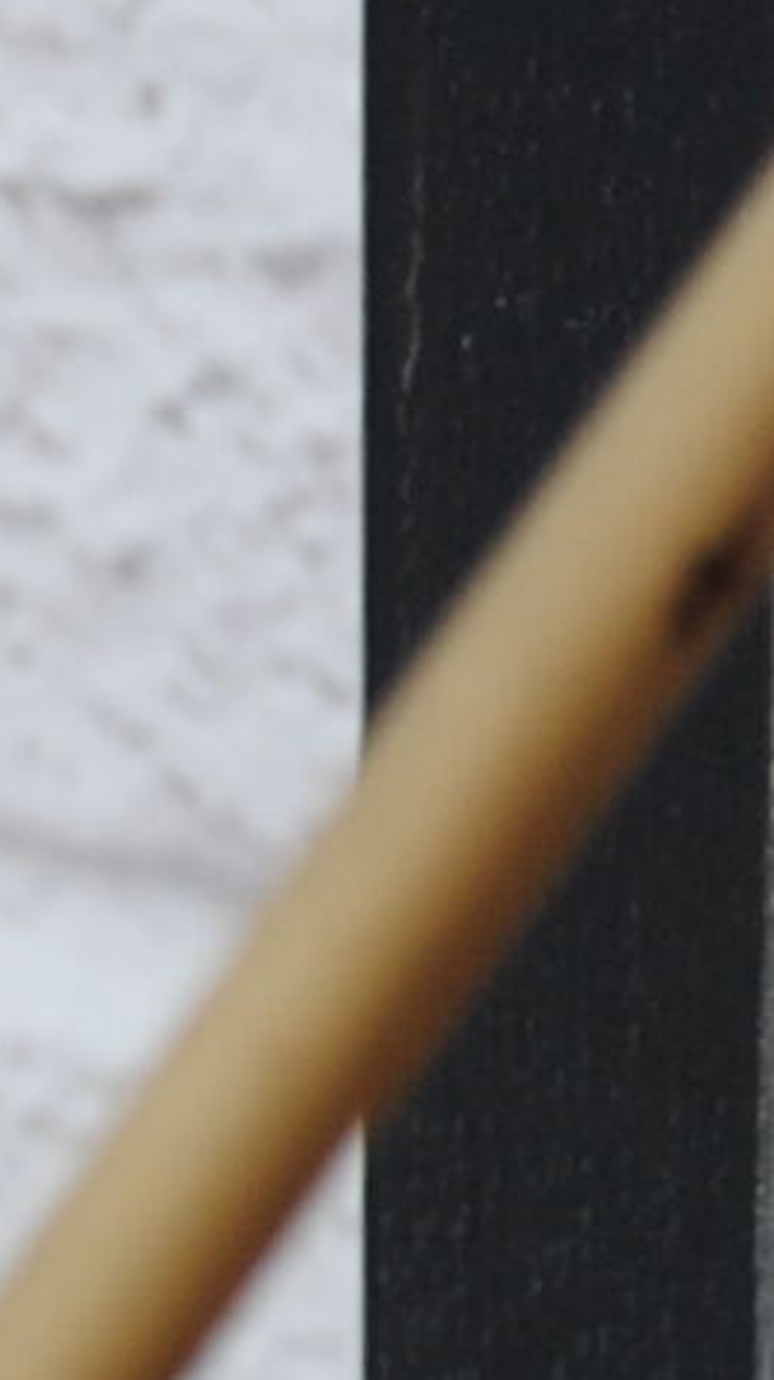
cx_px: 1321
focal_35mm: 308
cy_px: 1389
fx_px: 11258
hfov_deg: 3.9
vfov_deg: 7.0
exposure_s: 1/125
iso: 200
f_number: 5.6
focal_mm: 32
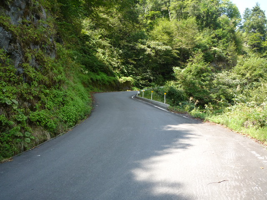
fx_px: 231
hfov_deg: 60.0
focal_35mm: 30
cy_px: 100
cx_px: 134
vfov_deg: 46.8
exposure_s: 1/160
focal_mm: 5.3
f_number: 3.4
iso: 100
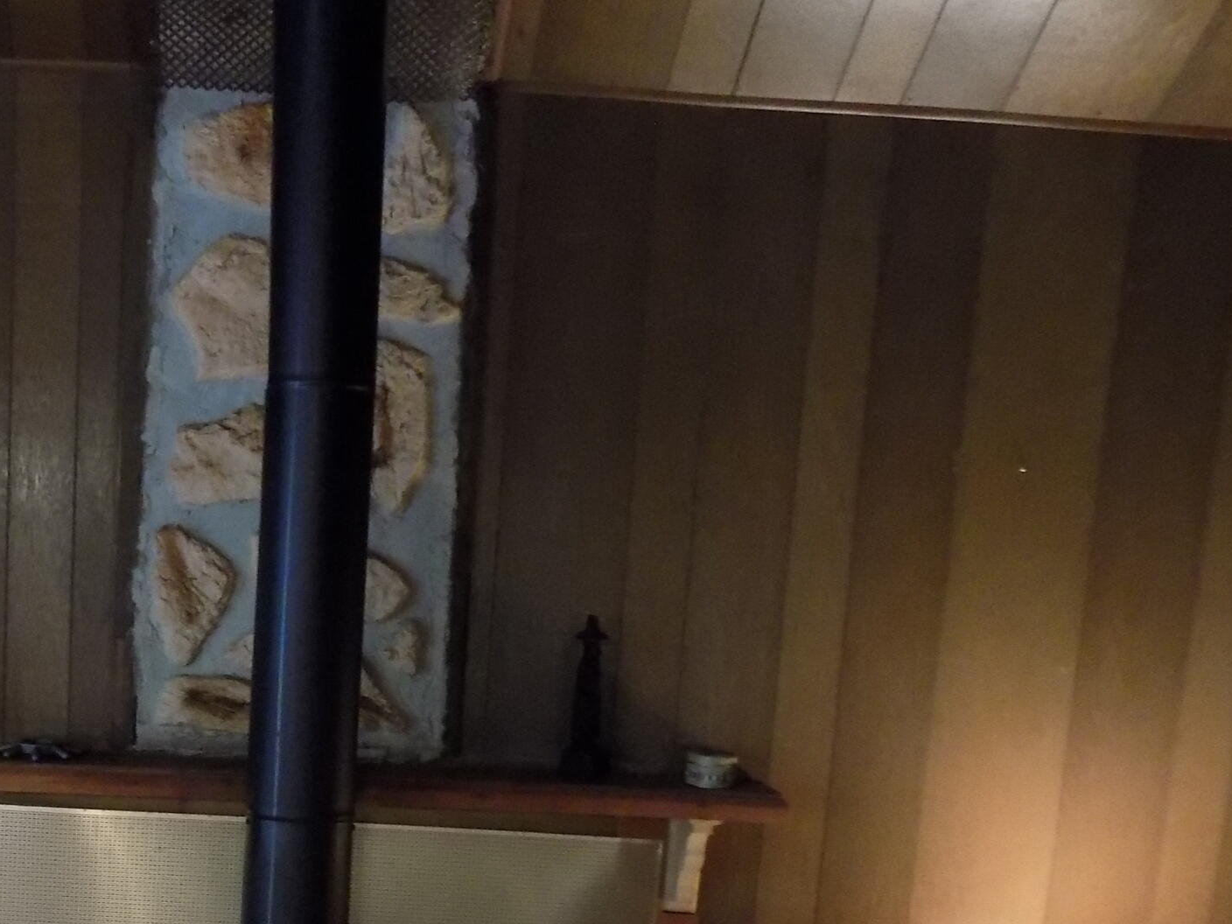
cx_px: 259
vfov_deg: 27.9
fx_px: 1744
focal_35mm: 49
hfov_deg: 37.6
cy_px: 921
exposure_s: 1/8
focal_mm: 4
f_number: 3.1
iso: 400
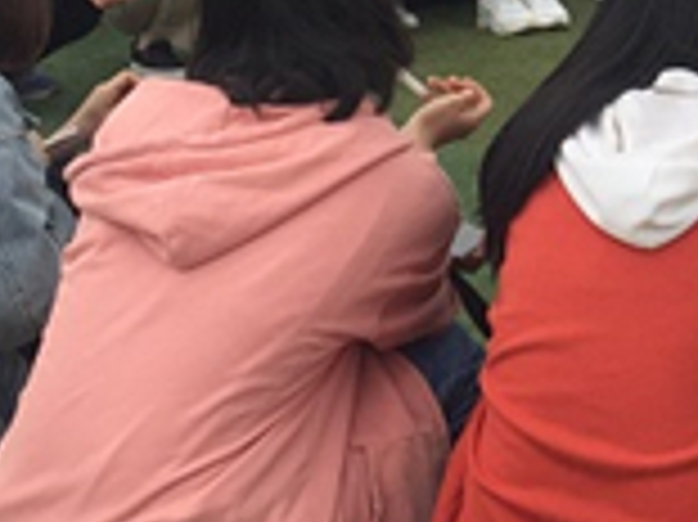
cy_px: -184
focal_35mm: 120
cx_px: 892
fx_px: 2418
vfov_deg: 11.9
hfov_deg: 15.7
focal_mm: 4.15
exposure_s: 1/1364
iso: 32
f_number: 2.2
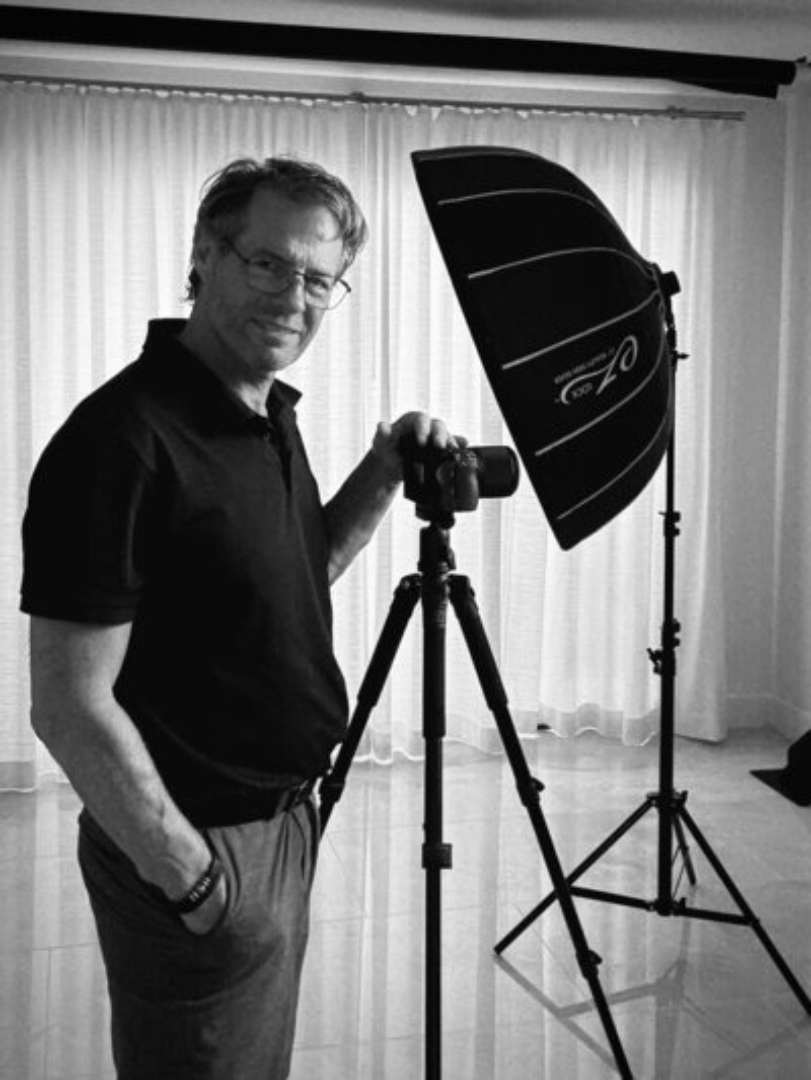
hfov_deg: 46.8
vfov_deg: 60.0
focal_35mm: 30
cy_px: 540
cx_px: 406
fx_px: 937
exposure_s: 1/60
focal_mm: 2.69
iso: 80
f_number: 1.9
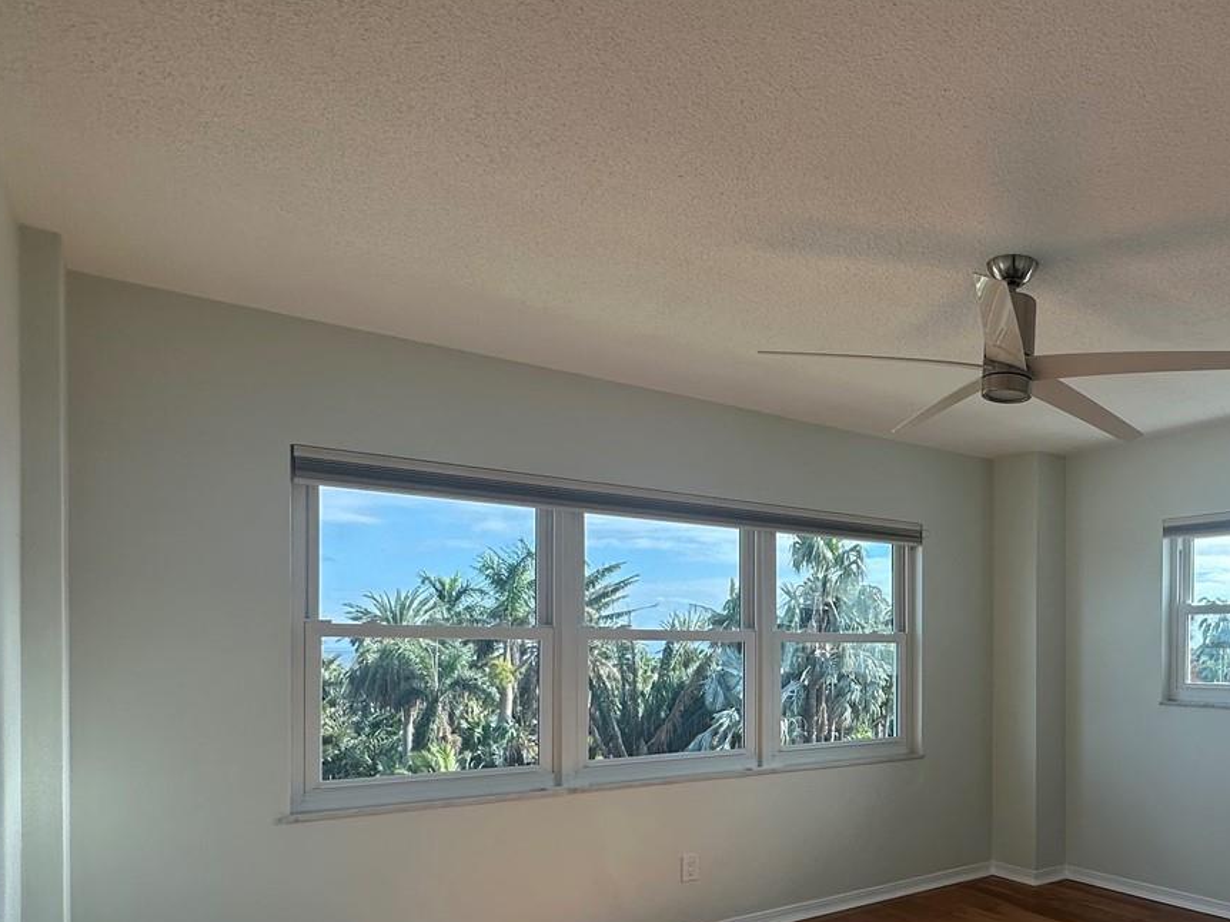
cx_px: 963
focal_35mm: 26
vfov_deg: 51.4
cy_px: 657
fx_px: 924
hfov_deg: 62.3
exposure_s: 1/304
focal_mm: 2.22
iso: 40
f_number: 2.2
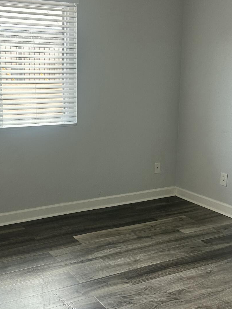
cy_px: 139
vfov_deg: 42.0
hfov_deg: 31.8
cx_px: 72
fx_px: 402
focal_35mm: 45
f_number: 1.78
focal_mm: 6.86
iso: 200
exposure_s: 1/121
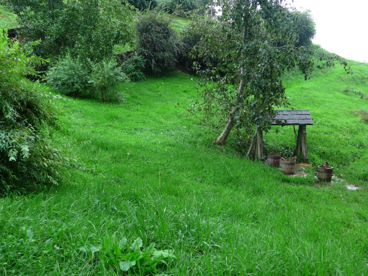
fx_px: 308
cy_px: 138
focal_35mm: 29
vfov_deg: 48.2
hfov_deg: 61.7
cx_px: 184
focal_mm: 6
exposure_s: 1/125
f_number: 2.8
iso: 80
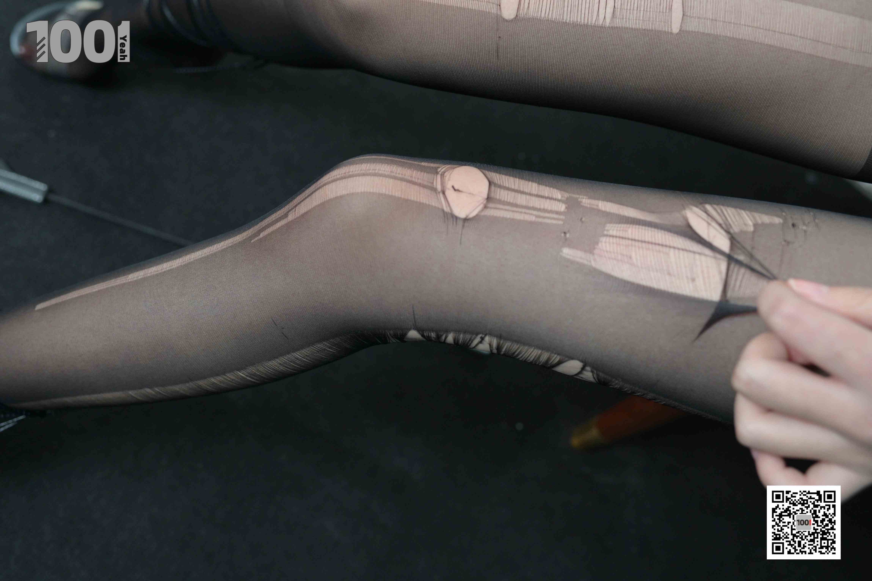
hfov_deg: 54.4
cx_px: 436
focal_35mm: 35
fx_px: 848
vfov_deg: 37.9
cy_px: 290
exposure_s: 1/160
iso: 1600
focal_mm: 35
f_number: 4
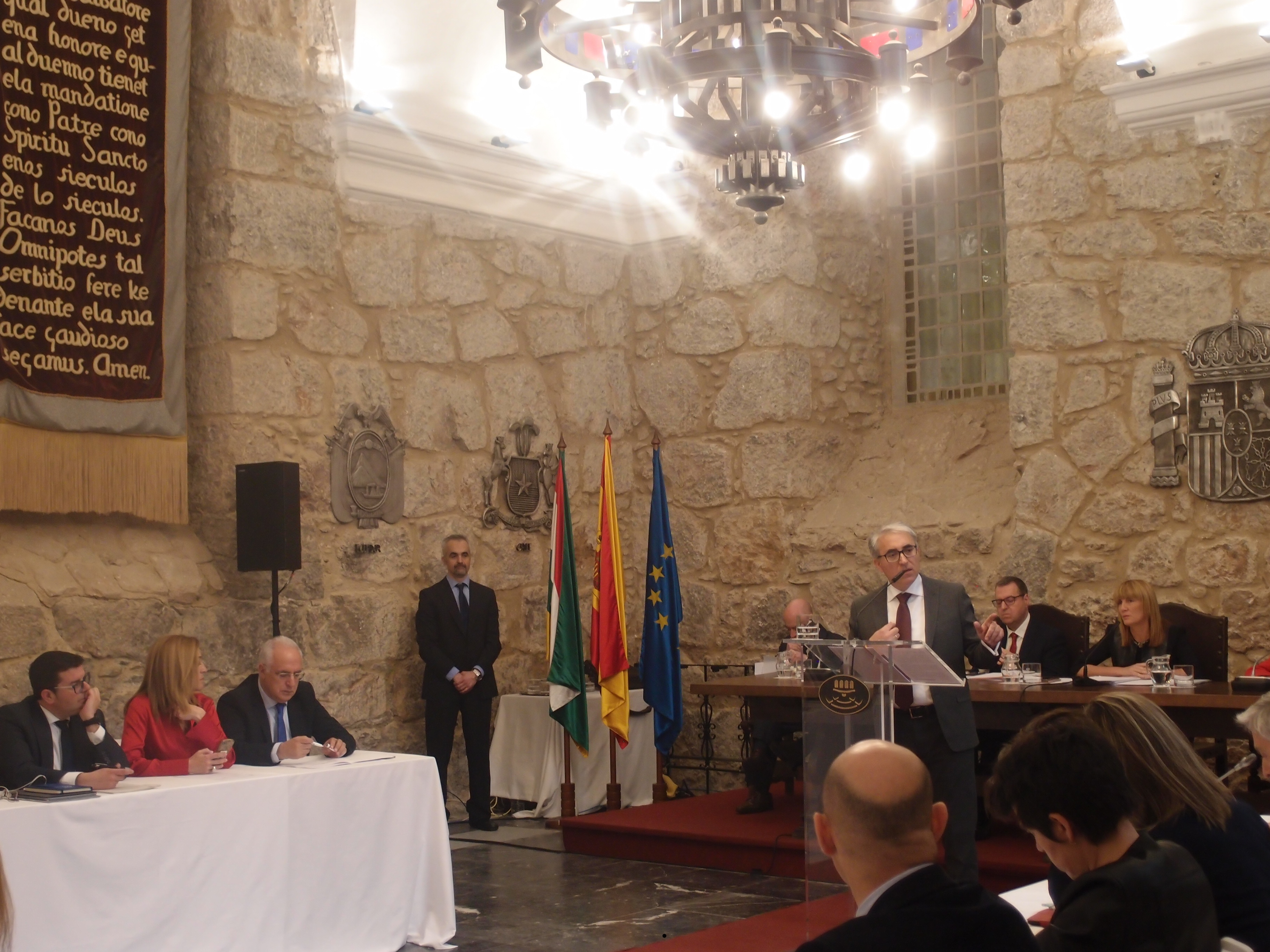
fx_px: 1688
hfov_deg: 41.2
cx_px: 635
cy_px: 476
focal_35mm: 46
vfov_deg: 31.5
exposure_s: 1/30
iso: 200
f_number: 2
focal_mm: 9.87
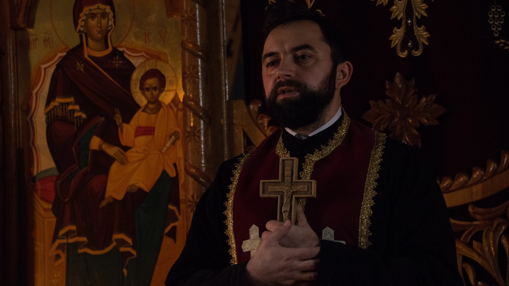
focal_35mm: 97
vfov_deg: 12.5
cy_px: 138
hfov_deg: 22.0
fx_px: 1309
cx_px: 253
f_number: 5.3
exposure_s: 1/20
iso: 5000
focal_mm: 92
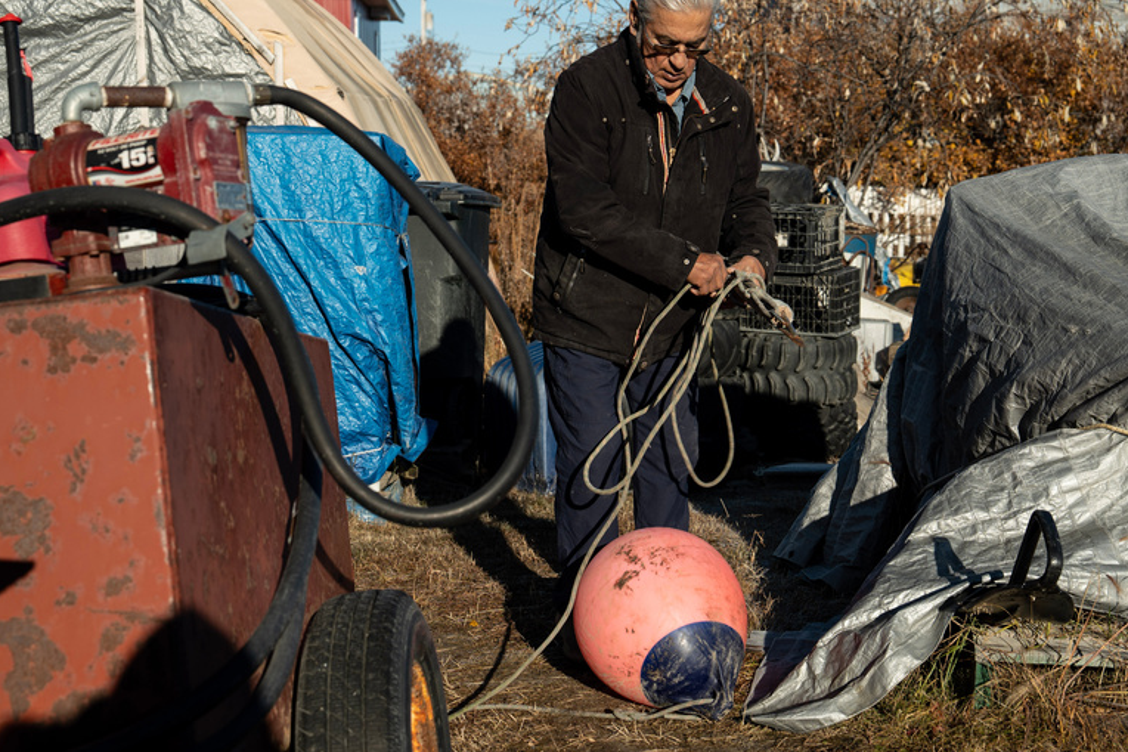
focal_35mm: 59
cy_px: 280
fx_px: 1848
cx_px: 588
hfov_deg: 33.9
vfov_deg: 22.9
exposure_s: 1/320
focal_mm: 44
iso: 100
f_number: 5
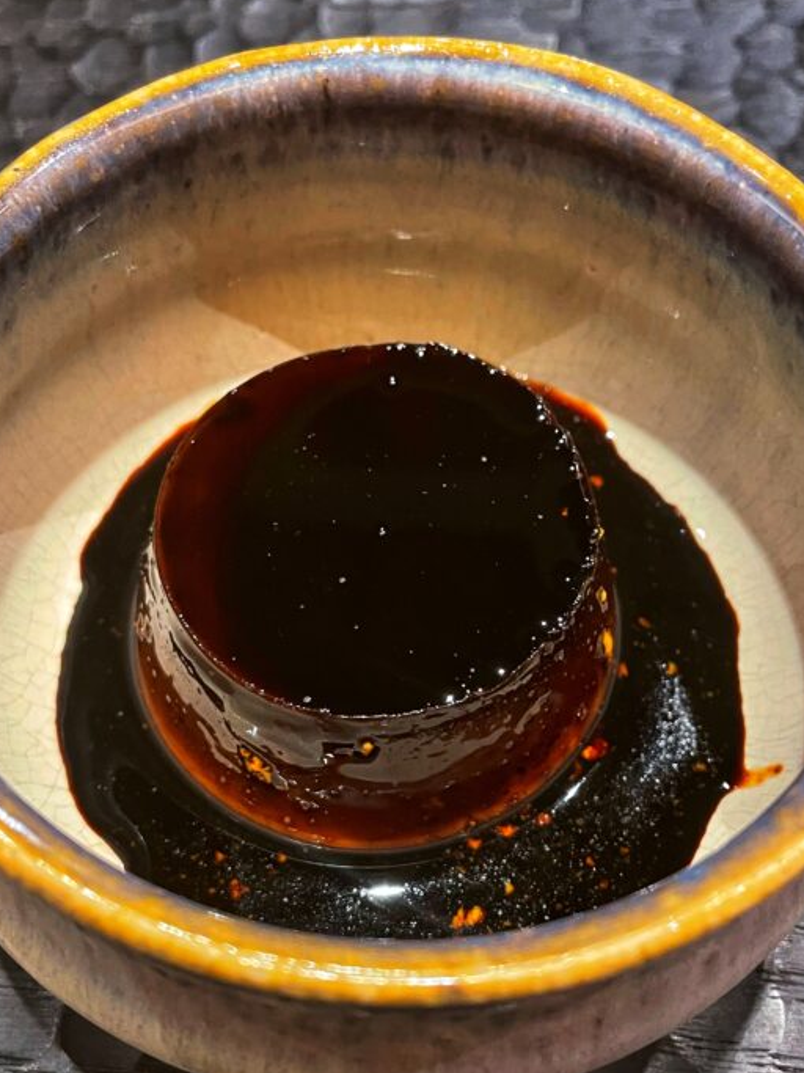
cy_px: 570
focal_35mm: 39
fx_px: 1208
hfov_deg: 36.8
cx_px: 391
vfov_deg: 47.8
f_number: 1.6
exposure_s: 1/50
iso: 320
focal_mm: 4.2
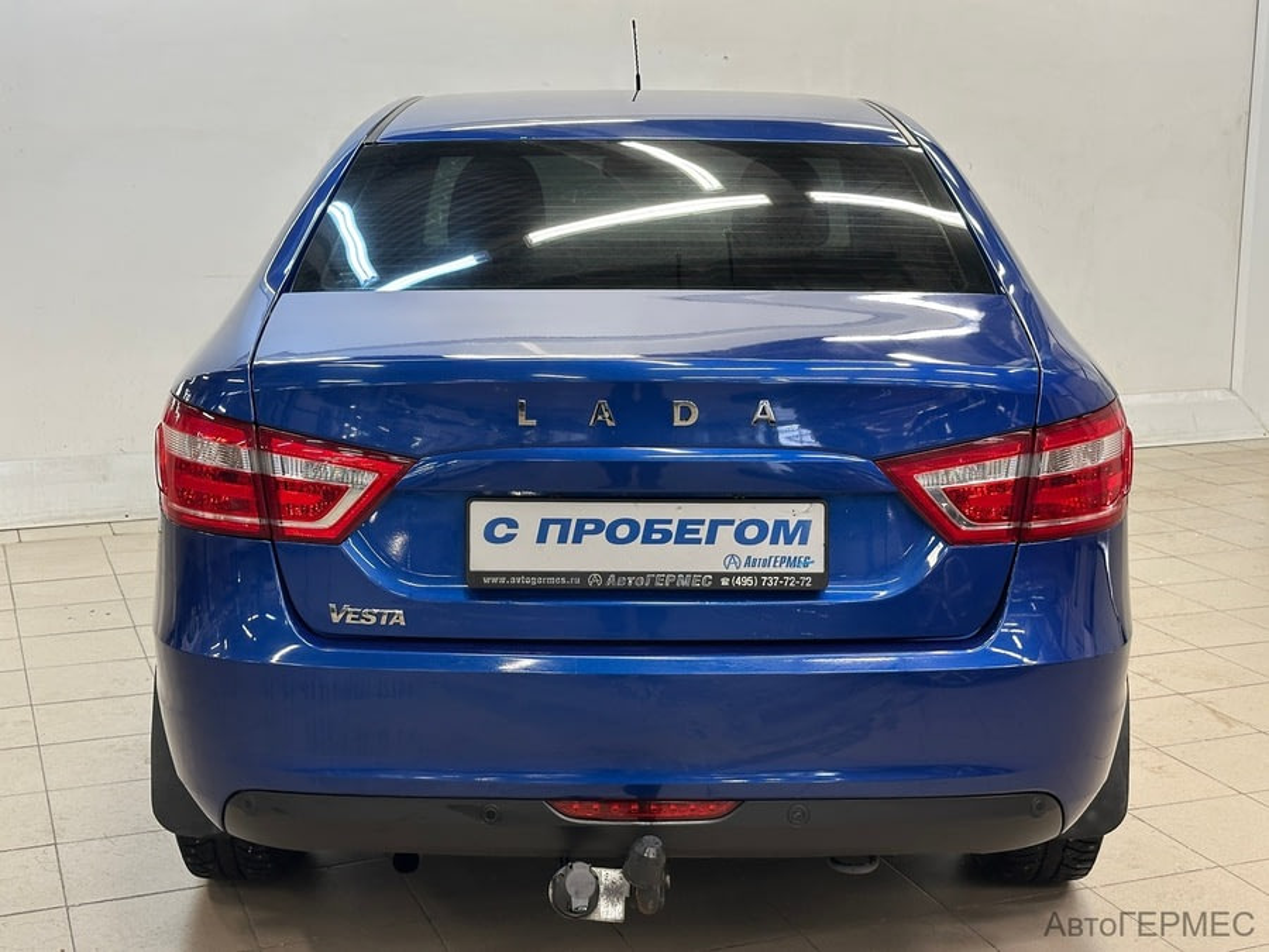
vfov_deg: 30.3
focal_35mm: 48
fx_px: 1760
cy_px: 476
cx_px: 634
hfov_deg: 39.7
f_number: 1.78
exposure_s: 1/50
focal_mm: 6.86
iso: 100
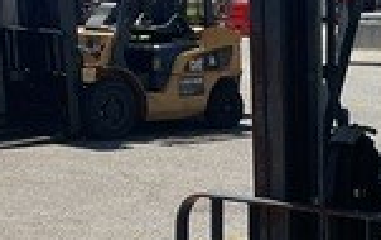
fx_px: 1352
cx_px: 333
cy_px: 263
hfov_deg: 15.9
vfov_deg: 10.0
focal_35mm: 130
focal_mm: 3
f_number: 1.8
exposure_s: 1/1848
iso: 16
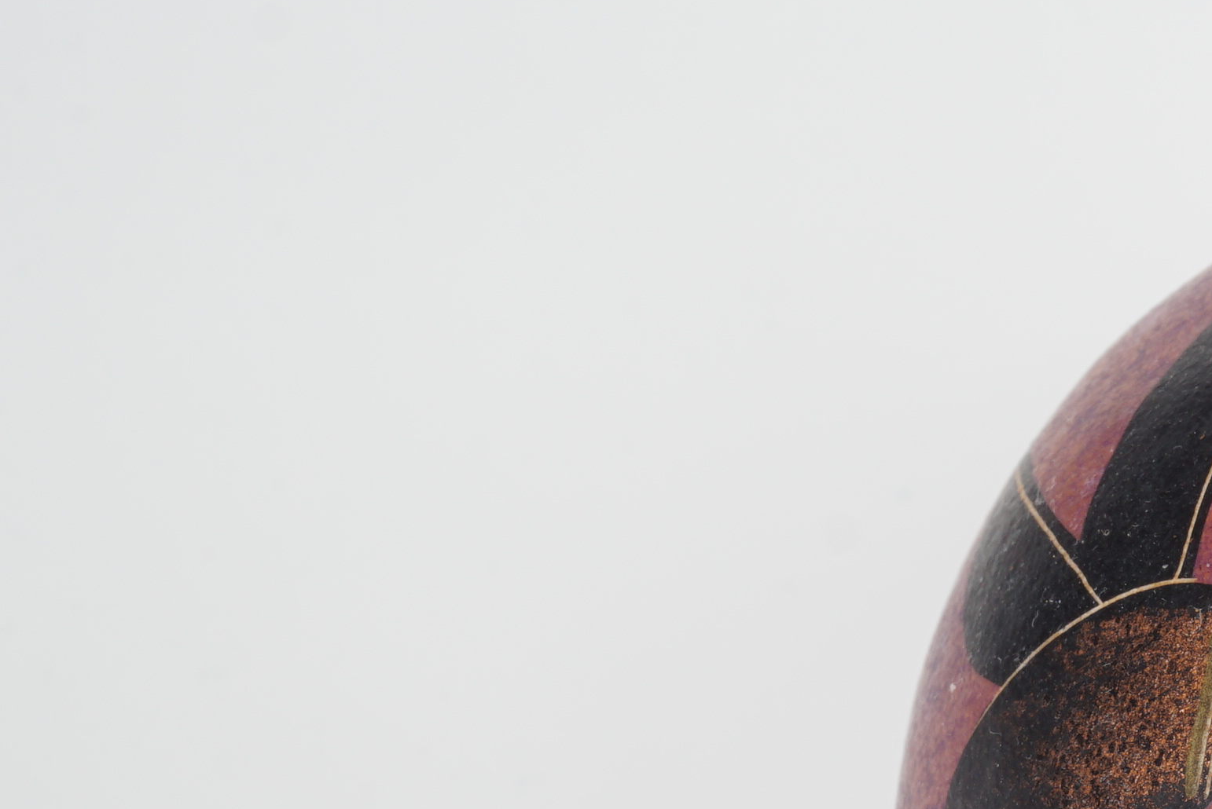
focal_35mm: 144
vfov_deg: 9.5
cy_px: 761
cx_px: 1603
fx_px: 4863
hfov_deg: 13.6
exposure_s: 1/125
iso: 100
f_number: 16
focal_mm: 35
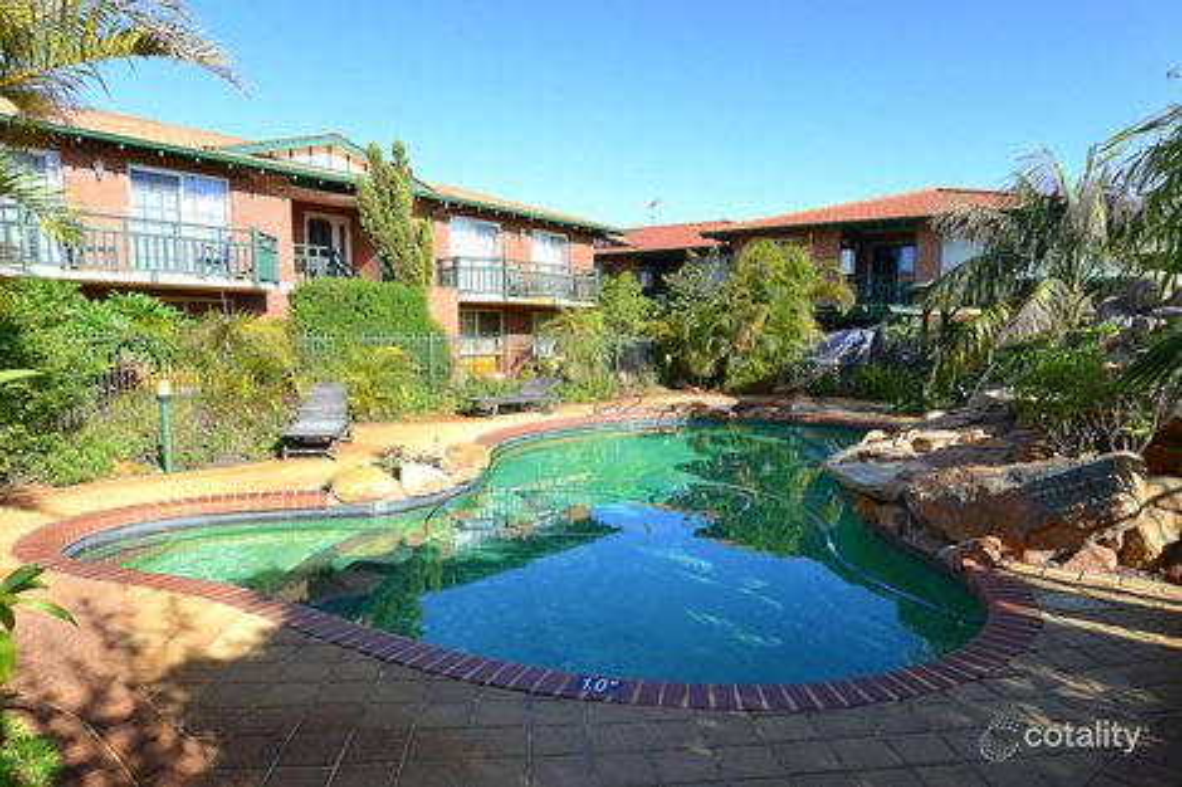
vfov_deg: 67.3
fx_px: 591
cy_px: 394
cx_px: 591
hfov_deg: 90.0
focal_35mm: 18
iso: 400
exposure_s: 1/320
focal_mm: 18
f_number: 9
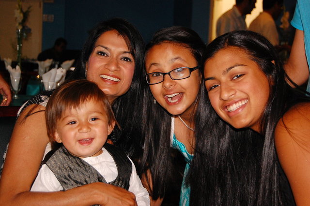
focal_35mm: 63
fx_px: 542
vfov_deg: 21.5
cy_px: 103
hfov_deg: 31.9
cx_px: 155
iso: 800
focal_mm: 42
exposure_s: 1/60
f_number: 5.3
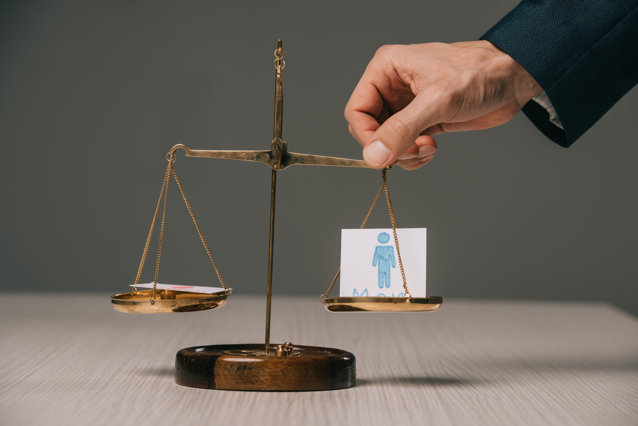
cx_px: 319
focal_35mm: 130
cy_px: 213
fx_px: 2304
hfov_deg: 15.8
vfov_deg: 10.6
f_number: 7.1
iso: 100
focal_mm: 130
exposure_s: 1/200
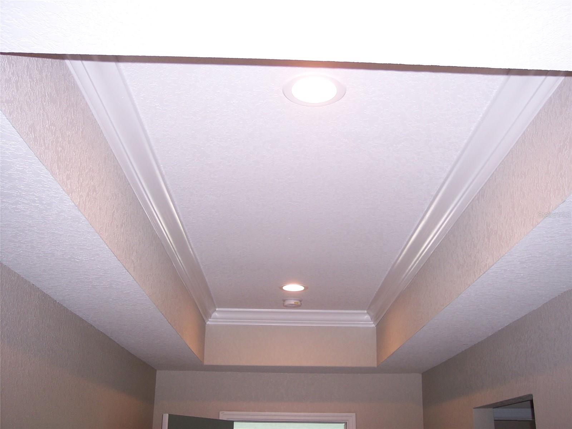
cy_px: 214
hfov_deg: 47.9
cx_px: 286
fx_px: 644
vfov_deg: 36.8
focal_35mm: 39
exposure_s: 1/60
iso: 100
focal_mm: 8
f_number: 2.8
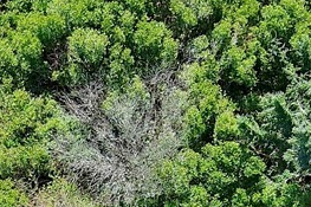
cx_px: -51
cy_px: 604
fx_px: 1614
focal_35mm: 187
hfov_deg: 10.8
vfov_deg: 6.7
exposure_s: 1/628
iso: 100
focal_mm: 10.57
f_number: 2.8
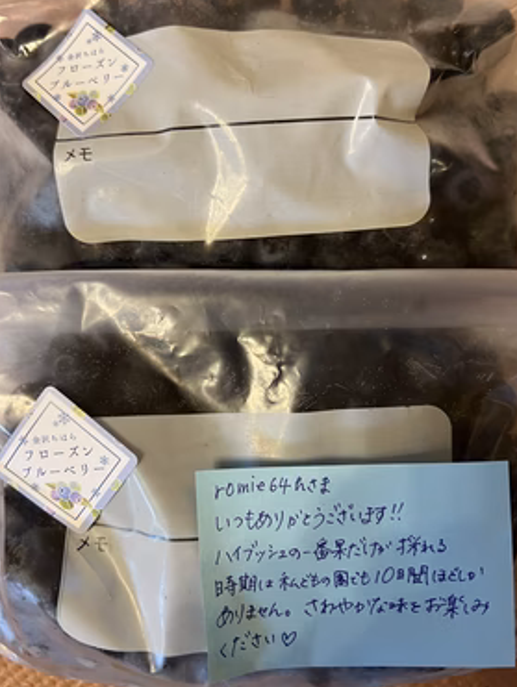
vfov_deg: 63.3
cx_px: 256
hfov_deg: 49.8
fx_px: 557
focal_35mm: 28
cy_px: 320
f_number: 1.5
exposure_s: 1/60
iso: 160
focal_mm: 5.7
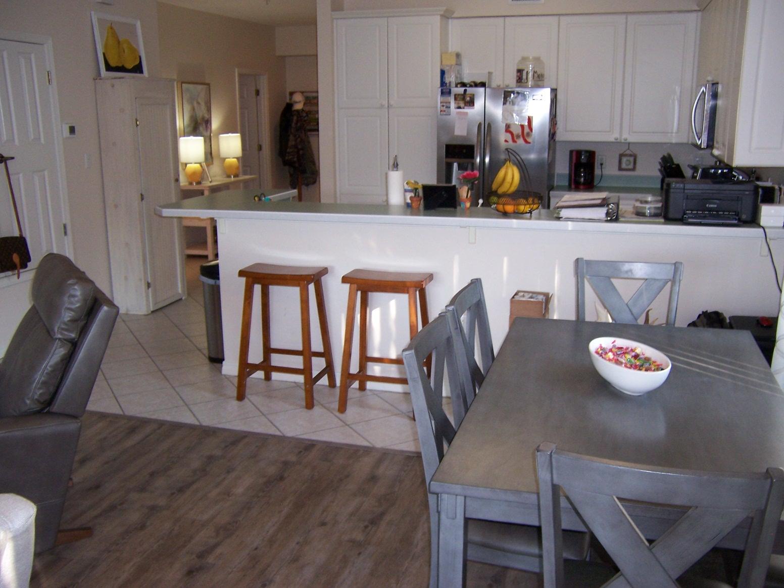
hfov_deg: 55.4
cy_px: 294
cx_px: 392
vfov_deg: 42.9
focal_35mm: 33
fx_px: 747
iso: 140
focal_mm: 5.5
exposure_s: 1/60
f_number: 2.8
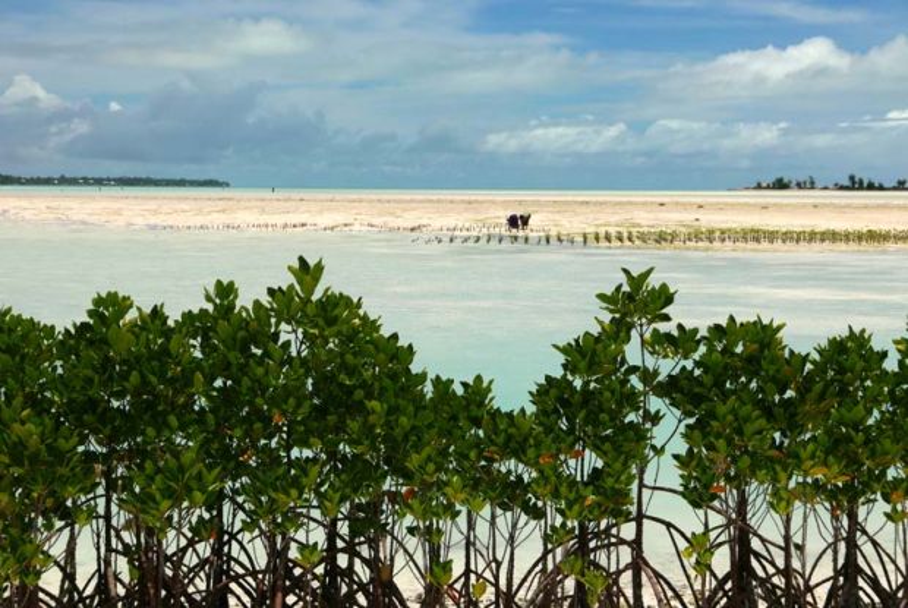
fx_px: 1894
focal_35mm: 75
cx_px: 454
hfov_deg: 27.0
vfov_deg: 18.2
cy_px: 304
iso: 200
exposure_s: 1/3200
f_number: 8
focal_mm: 34
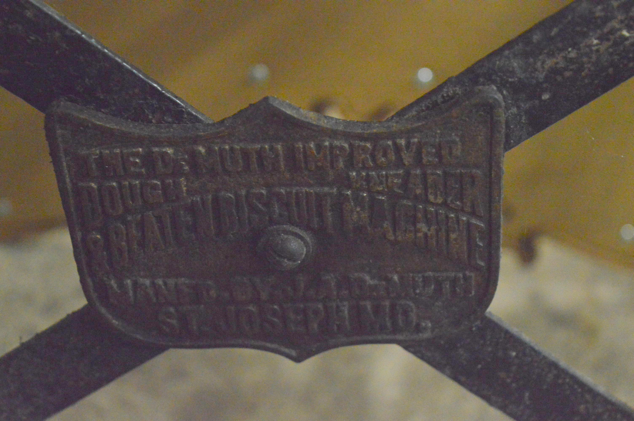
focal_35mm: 82
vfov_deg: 16.5
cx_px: 317
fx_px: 1452
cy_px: 210
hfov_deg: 24.6
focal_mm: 55
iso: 6400
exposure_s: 1/50
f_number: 5.6
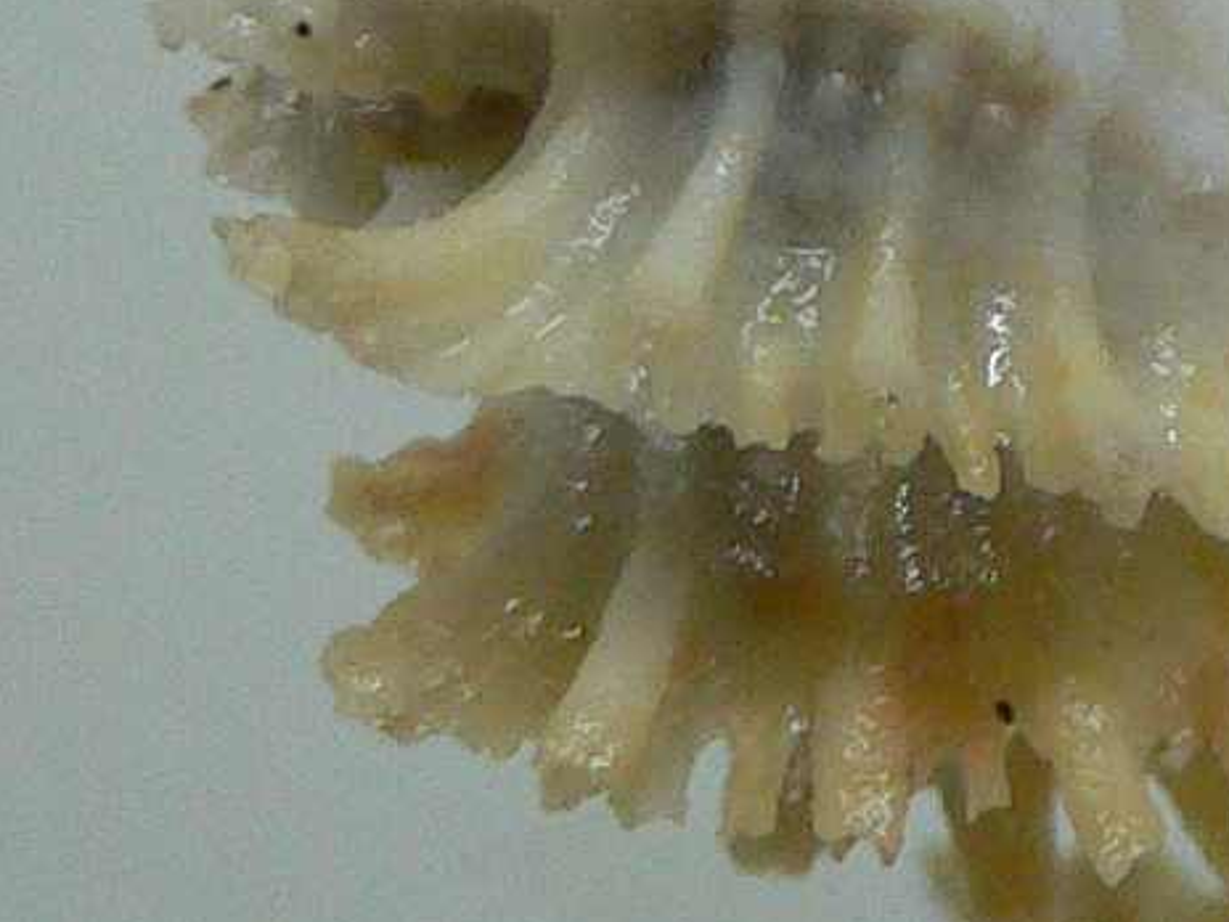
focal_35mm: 152
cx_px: 1563
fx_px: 5397
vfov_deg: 9.7
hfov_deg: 12.6
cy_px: 122
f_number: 2.8
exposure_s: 1/60
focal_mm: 4.6
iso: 200
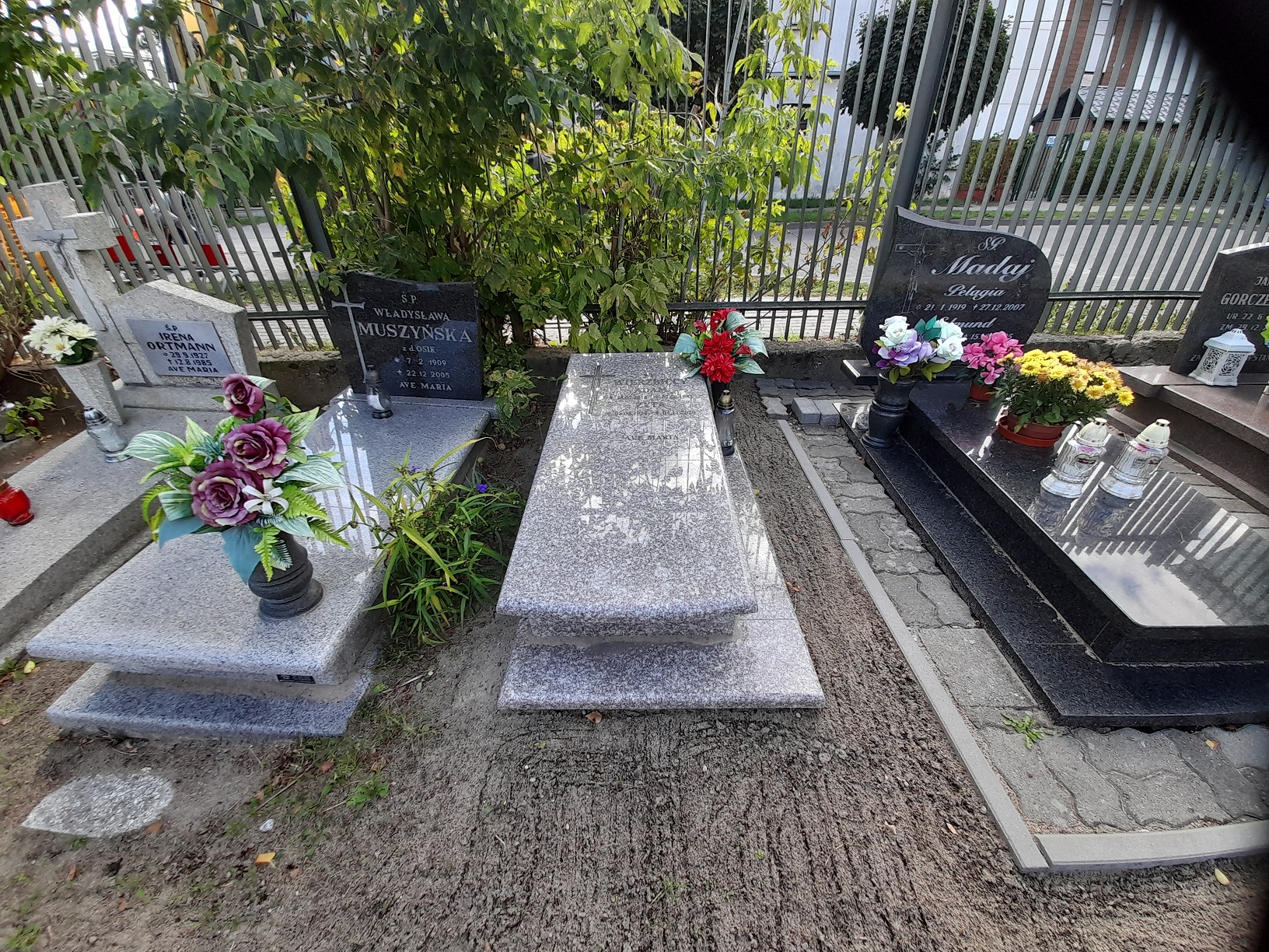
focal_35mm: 13
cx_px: 634
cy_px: 476
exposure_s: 1/132
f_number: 2.2
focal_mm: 1.42
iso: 40
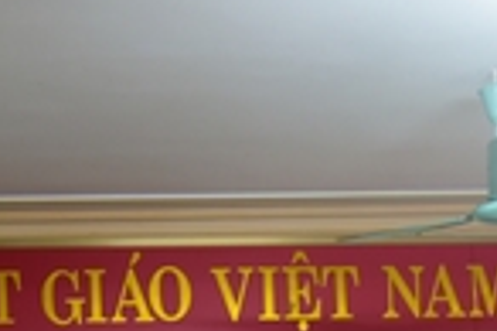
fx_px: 1848
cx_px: 17
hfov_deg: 15.1
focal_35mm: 134
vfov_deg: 9.7
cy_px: 597
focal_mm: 30
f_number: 4
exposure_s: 1/20
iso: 1000
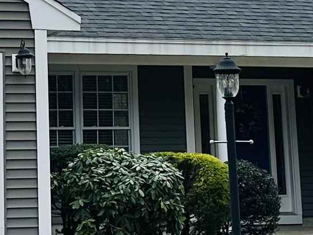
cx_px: 37
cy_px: -68
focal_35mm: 131
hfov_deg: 14.9
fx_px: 1184
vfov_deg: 11.0
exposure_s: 1/3472
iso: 80
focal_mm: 6.86
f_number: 1.78
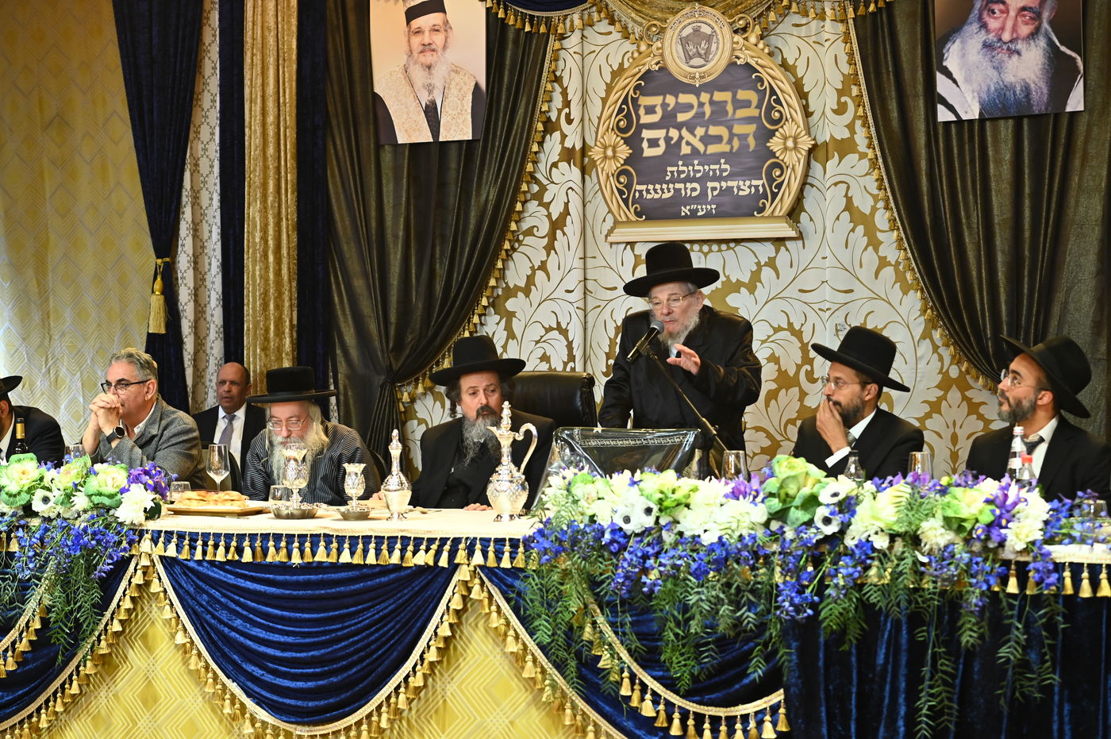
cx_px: 556
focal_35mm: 70
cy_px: 370
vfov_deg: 19.4
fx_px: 2158
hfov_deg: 28.9
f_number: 5
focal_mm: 70
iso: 2500
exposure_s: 1/200
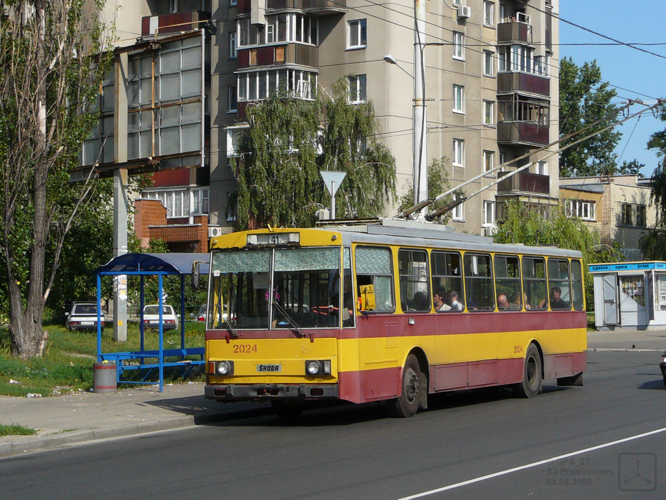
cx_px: 333
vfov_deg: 20.7
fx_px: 1366
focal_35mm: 71
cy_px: 250
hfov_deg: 27.4
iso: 100
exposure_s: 1/400
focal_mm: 10.5
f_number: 6.3
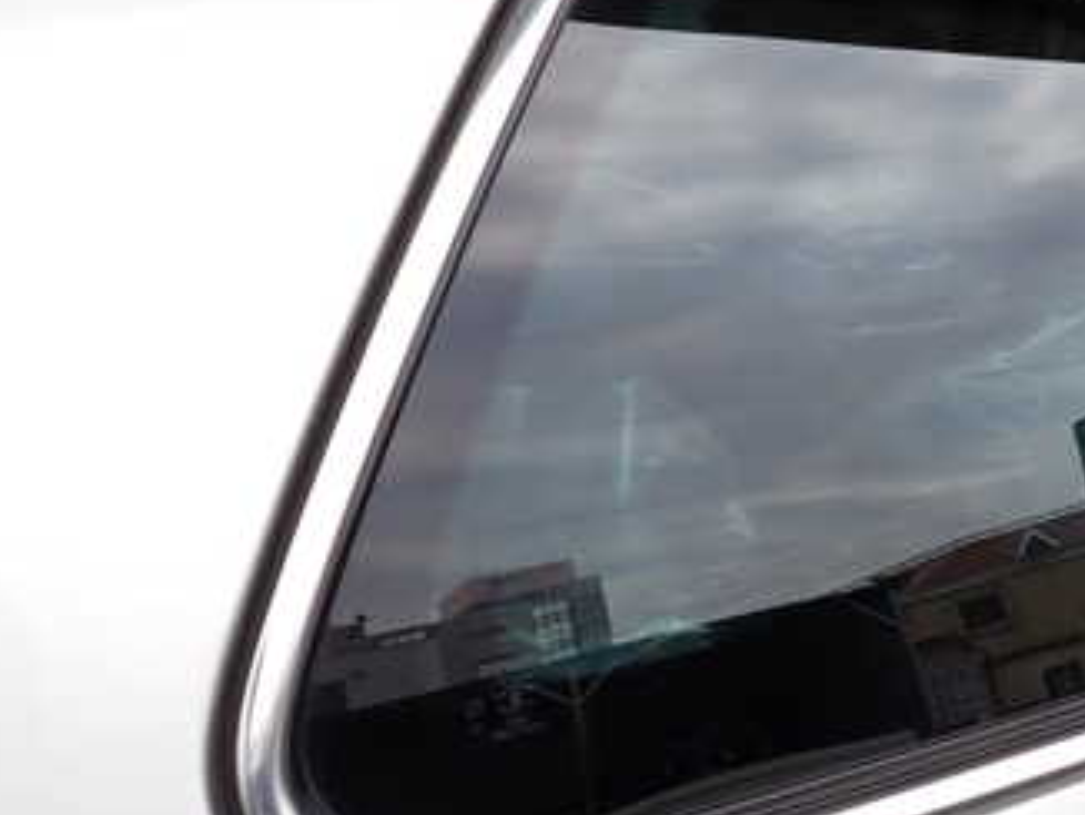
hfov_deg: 39.6
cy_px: 273
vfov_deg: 31.3
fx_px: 1443
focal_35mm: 46
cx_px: 865
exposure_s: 1/200
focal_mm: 4.5
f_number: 2.8
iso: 100
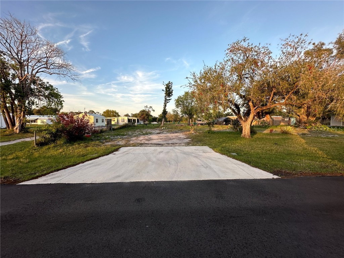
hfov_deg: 102.1
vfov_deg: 85.7
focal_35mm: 14
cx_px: 172
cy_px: 129
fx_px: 139
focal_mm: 2.22
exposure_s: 1/285
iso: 40
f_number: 2.2
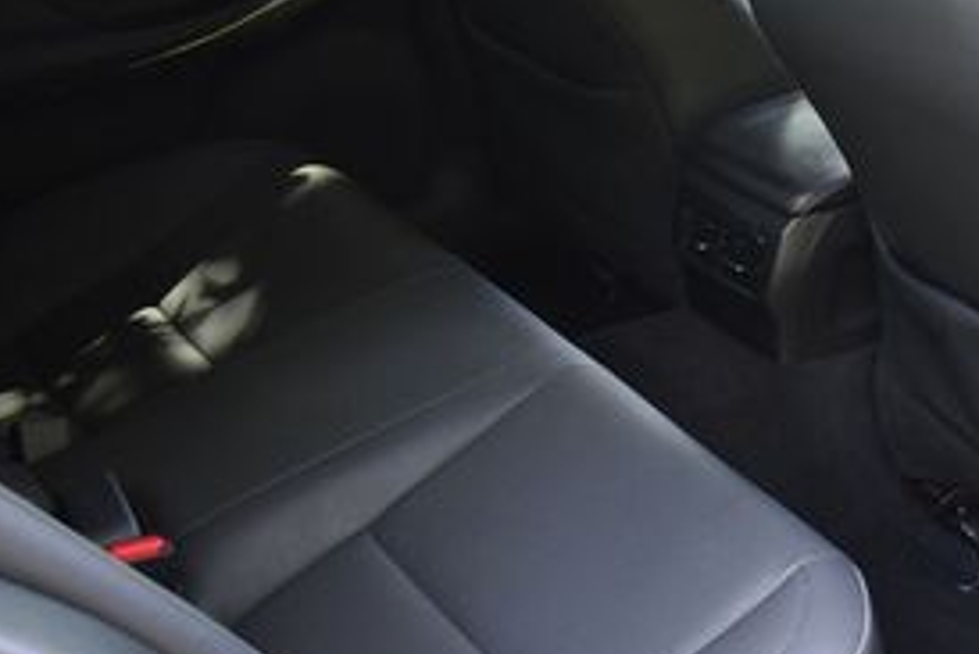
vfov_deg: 21.6
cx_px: 1072
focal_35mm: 63
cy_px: 327
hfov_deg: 28.9
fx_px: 1714
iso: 900
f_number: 3.5
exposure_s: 1/125
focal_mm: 18
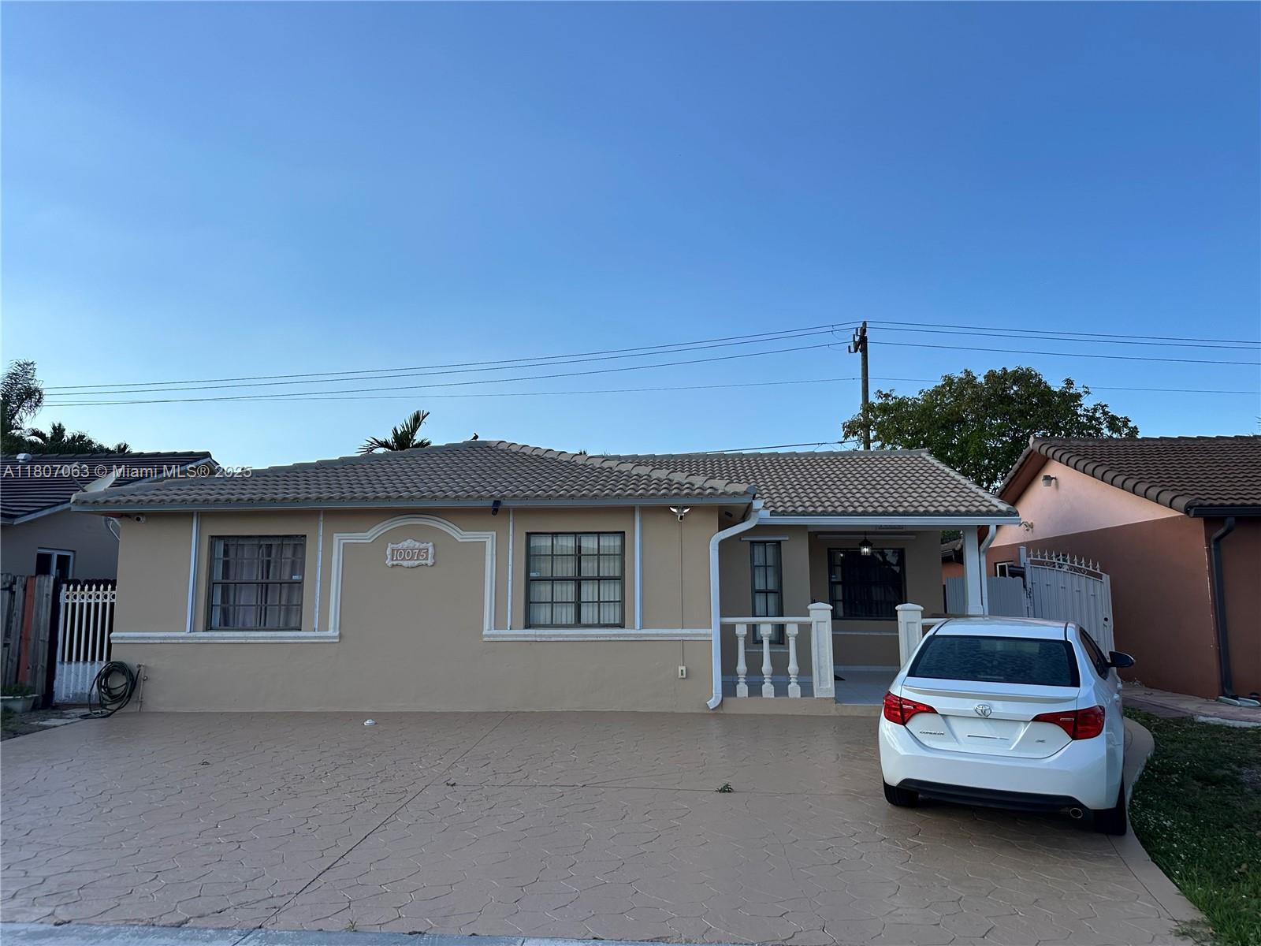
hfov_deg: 71.6
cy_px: 473
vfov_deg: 56.8
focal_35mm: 24
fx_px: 874
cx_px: 630
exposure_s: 1/4016
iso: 80
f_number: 1.78
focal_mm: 6.86
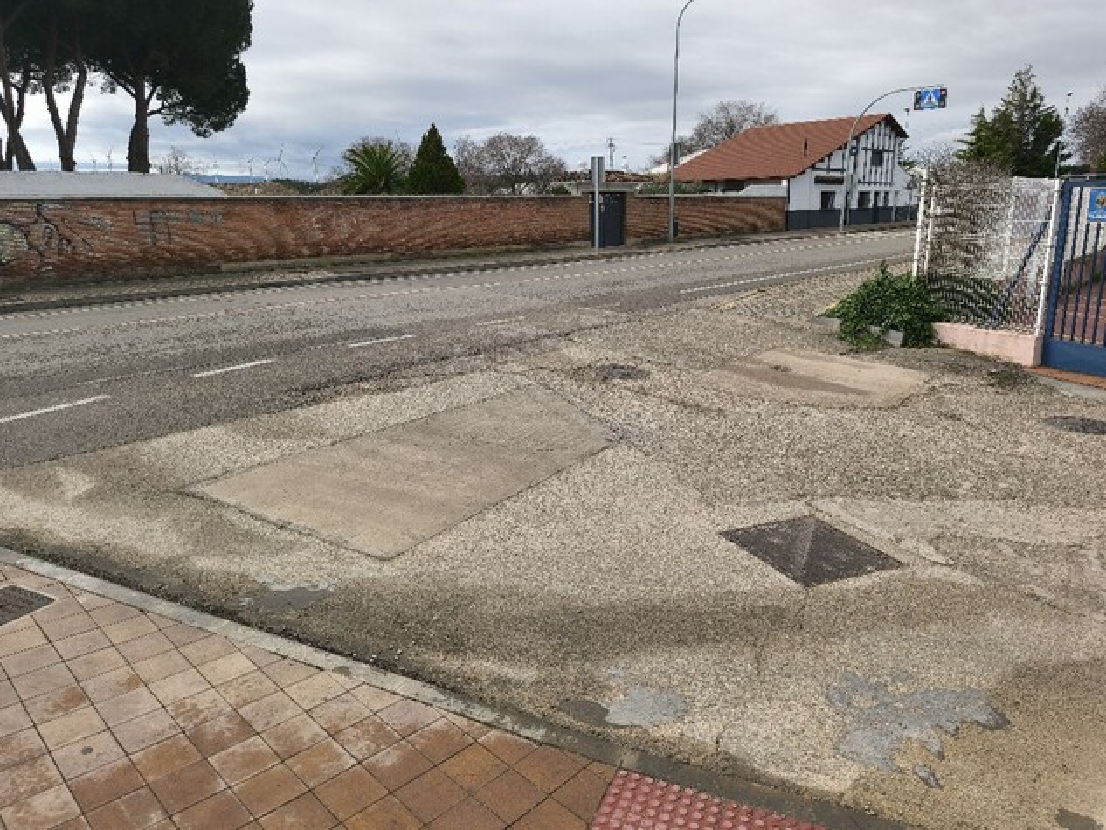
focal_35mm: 23
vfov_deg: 58.9
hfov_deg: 73.9
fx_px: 735
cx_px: 553
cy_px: 415
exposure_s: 1/1567
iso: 50
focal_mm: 6.57
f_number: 1.6
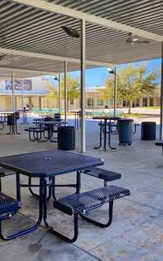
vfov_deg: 52.8
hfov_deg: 34.2
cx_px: 62
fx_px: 263
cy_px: 130
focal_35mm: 37
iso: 32
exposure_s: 1/508
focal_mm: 4.25
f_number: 1.8
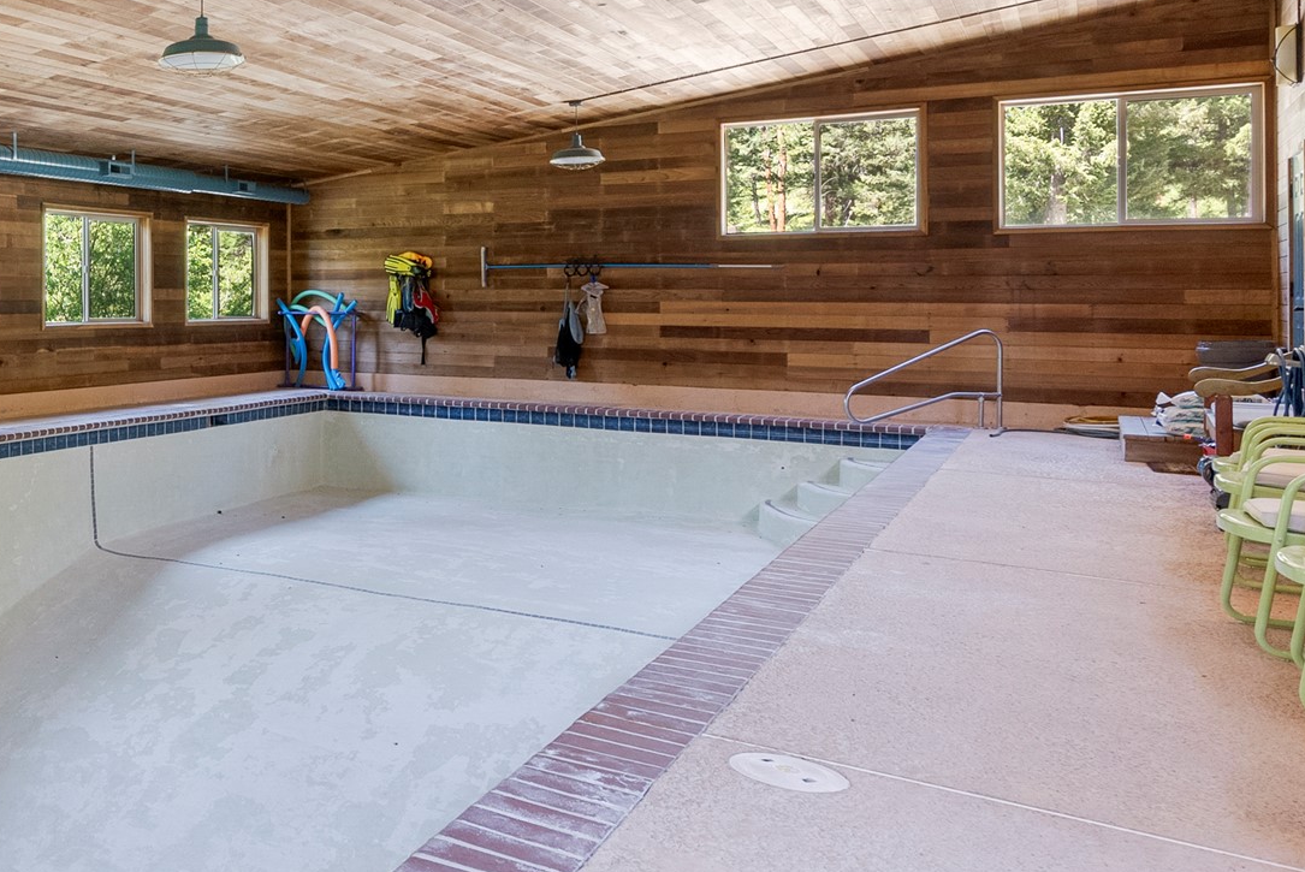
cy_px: 353
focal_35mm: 32
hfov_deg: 50.3
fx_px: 1161
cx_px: 75
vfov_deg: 41.0
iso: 1600
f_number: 10
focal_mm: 16
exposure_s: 1/25
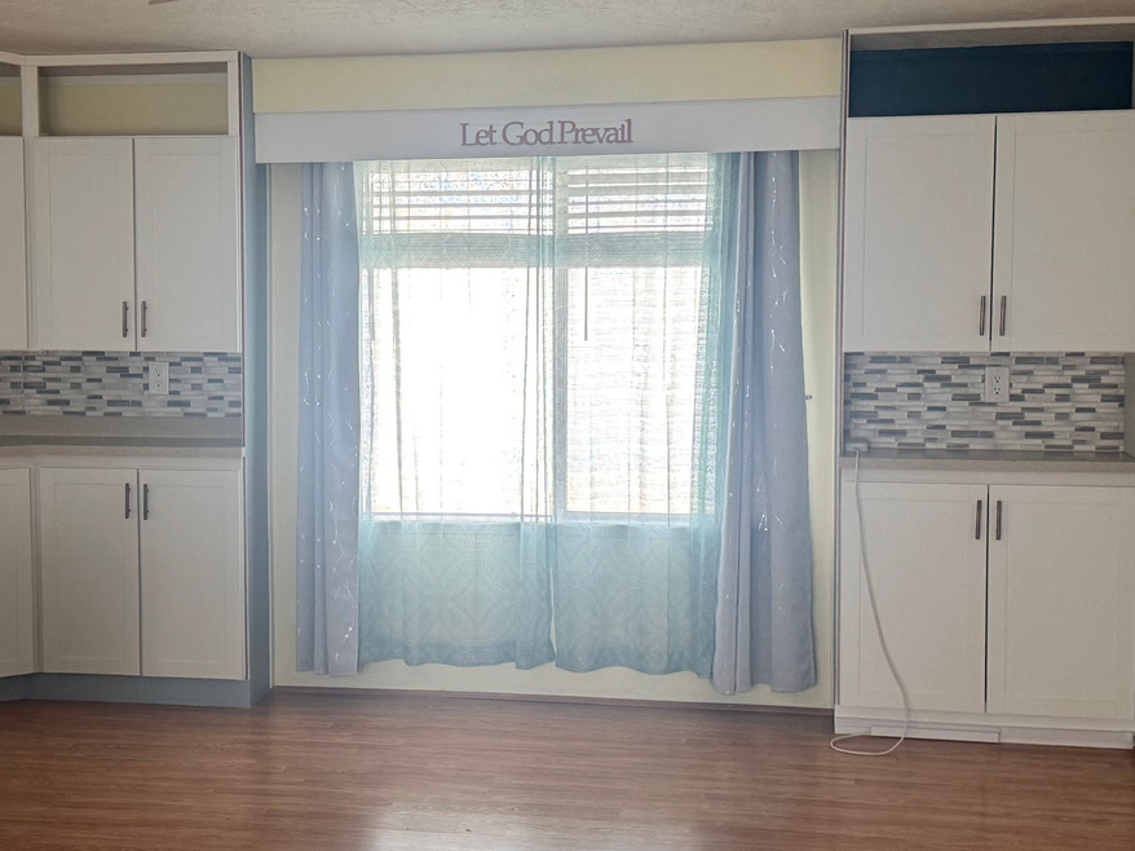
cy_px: 414
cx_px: 407
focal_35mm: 56
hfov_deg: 34.1
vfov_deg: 26.1
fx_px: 1836
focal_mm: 6.76
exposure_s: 1/120
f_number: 1.78
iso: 200
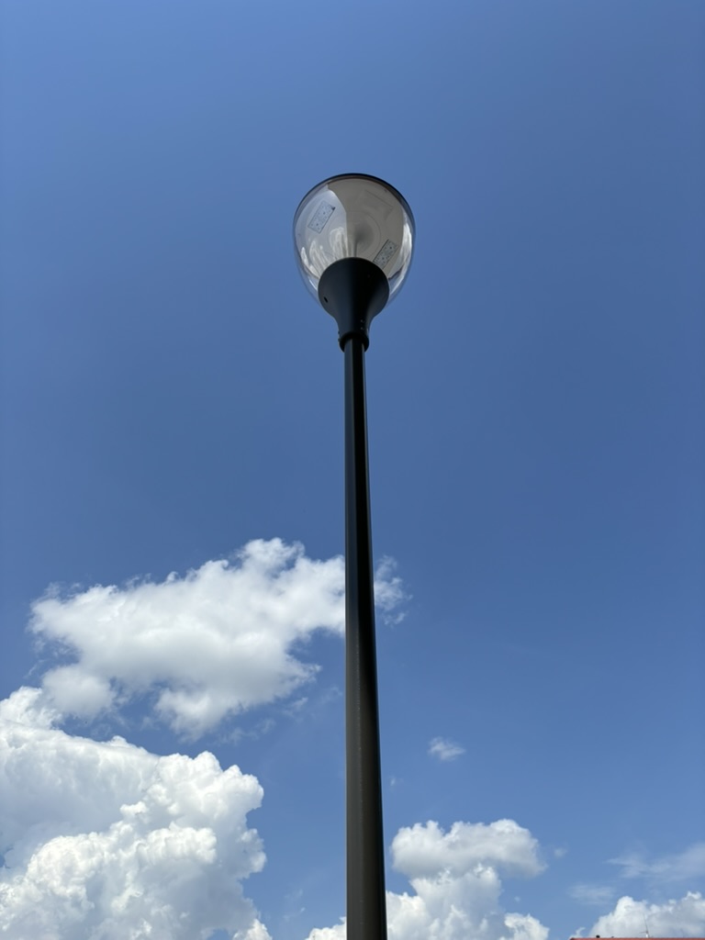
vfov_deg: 67.3
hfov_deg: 53.1
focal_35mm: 26
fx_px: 706
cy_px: 470
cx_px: 352
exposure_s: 1/5076
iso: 50
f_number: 1.6
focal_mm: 5.96
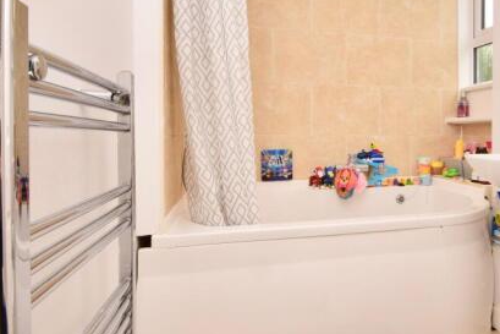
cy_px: 139
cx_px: 336
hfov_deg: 71.4
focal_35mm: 24
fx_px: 333
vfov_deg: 52.9
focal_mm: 10
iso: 800
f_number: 11
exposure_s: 1/100
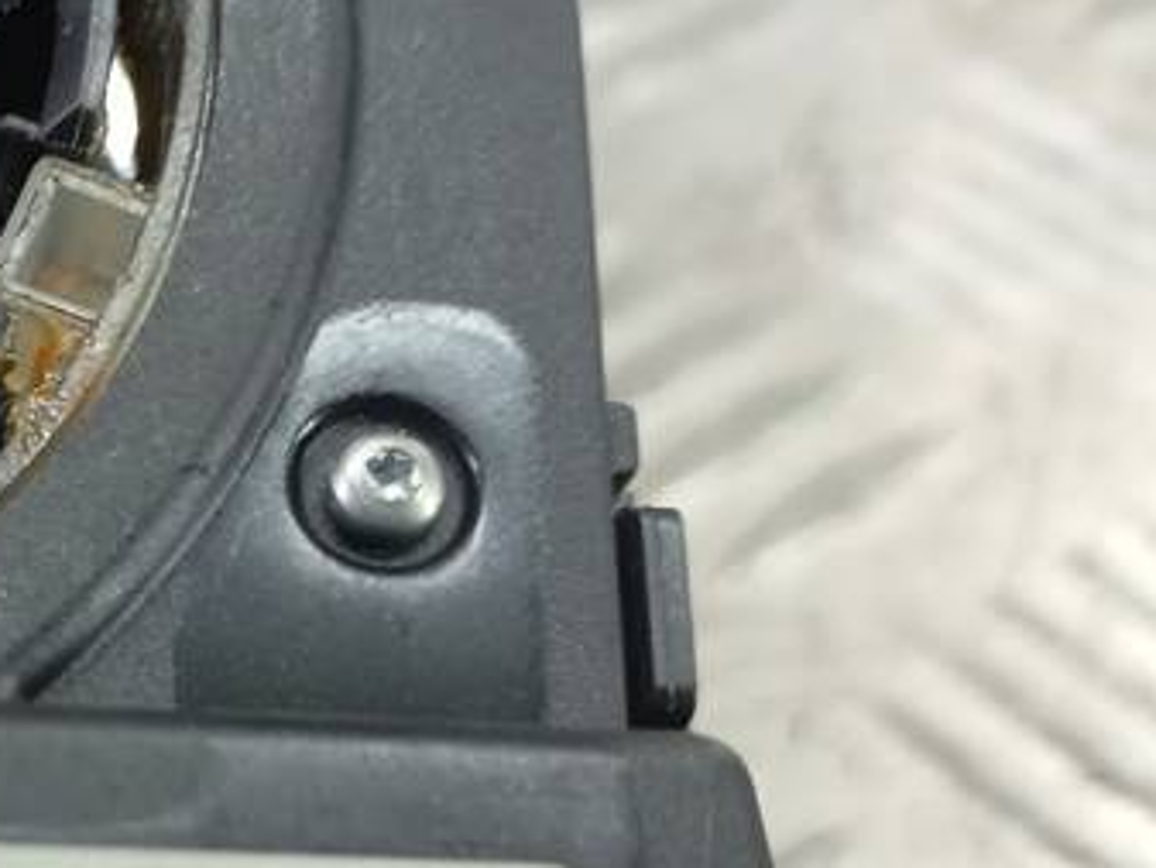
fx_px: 2539
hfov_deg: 23.3
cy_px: 950
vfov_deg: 18.7
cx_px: -268
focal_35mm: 76
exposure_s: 1/50
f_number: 1.8
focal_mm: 4.6
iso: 125
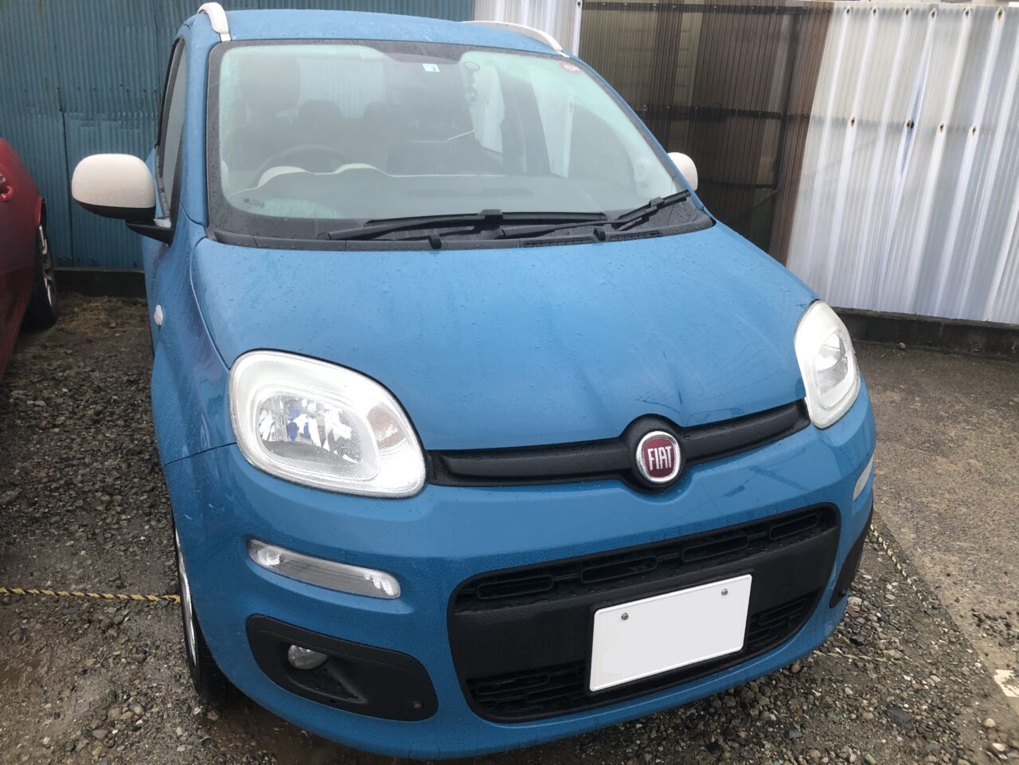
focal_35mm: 28
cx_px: 510
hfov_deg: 63.4
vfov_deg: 49.7
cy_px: 382
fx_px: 824
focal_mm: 3.99
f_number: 1.8
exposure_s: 1/30
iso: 40
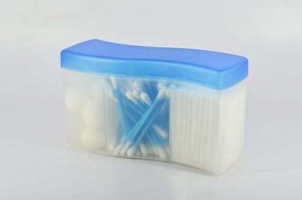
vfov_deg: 18.1
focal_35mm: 75
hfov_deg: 27.0
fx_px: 628
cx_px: 151
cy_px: 100
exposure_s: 1/160
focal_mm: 50
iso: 100
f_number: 3.5
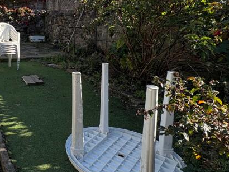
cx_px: 8
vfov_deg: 39.1
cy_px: 34
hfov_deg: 45.6
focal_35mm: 35
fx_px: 231
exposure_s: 1/409
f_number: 2.2
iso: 40
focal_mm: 2.22
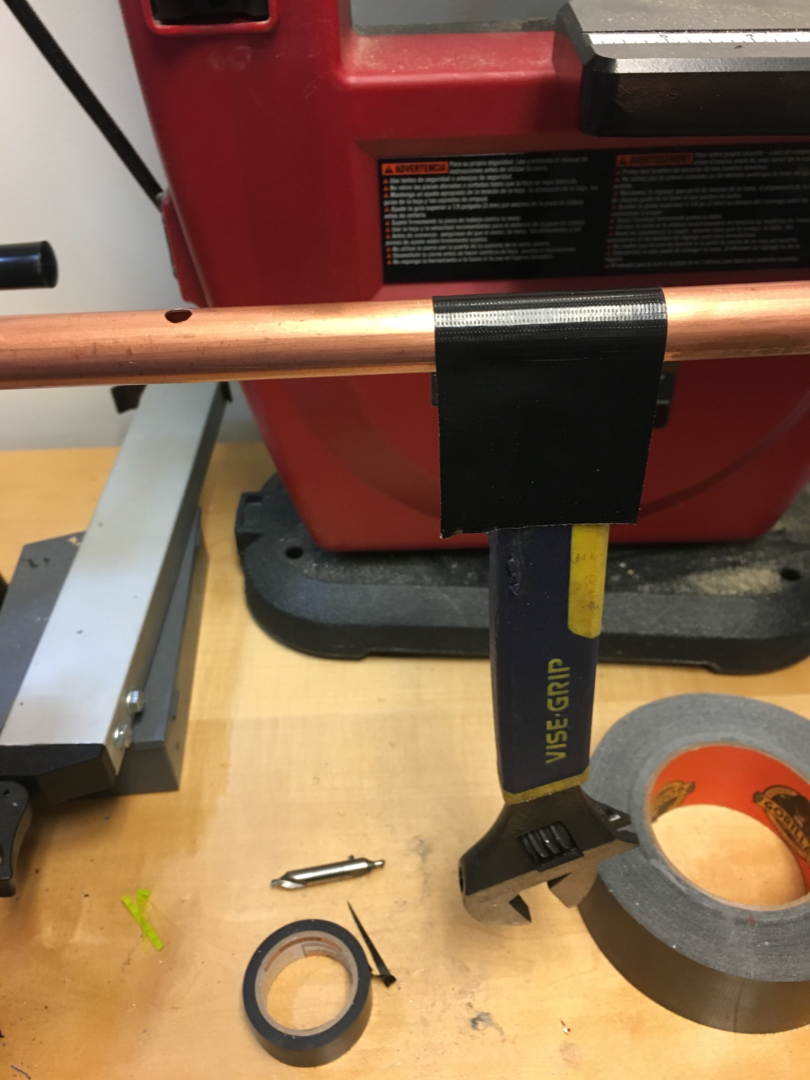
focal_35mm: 29
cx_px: 405
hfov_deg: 48.2
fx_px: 905
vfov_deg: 61.7
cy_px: 540
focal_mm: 4.15
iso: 125
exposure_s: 1/30
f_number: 2.2
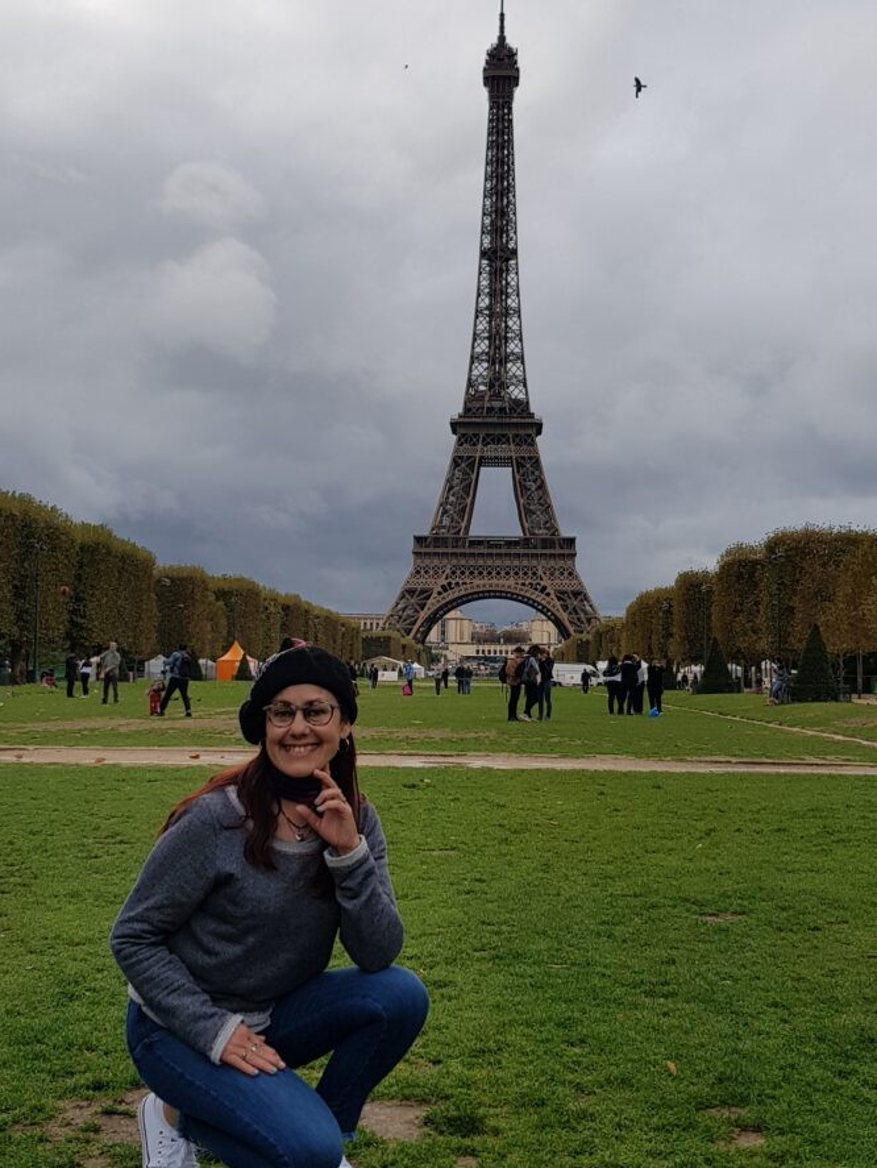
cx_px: 444
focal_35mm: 30
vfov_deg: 59.9
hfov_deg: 46.8
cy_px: 569
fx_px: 1013
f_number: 1.7
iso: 40
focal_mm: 4.2
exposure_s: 1/2120
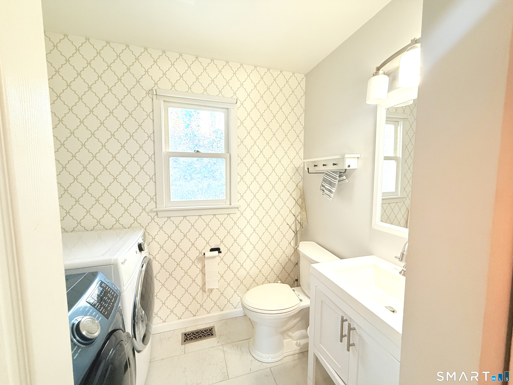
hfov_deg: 102.1
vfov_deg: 85.7
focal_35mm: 14
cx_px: 256
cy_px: 192
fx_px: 207
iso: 250
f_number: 2.2
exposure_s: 1/120
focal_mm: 2.22
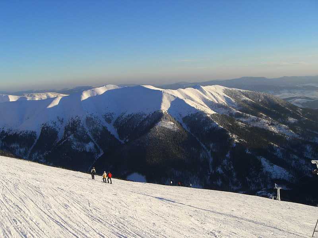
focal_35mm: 38
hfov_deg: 49.0
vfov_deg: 37.7
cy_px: 119
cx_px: 159
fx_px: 349
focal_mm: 6.3
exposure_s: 1/400
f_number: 4.4
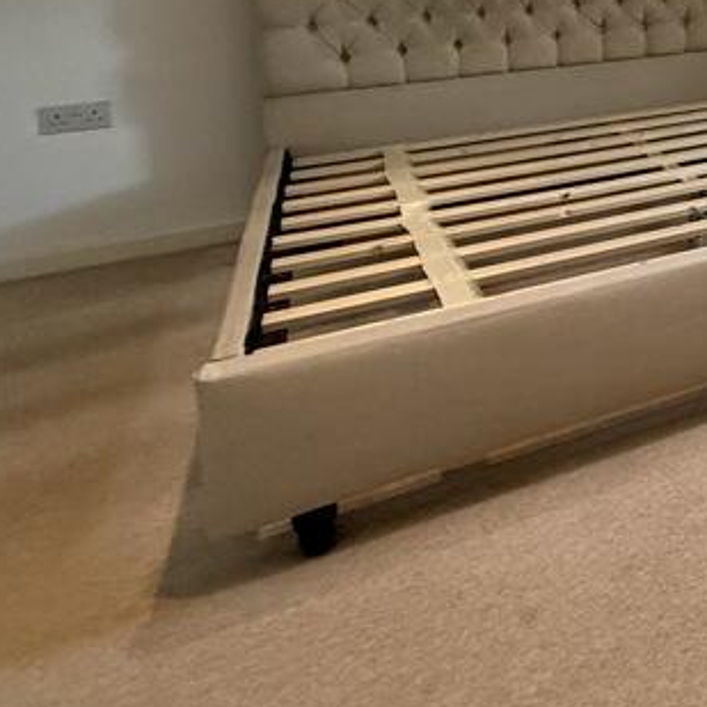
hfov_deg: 26.1
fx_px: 947
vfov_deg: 36.1
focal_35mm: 41
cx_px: 1123
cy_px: -30
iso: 160
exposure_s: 1/100
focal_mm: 2.22
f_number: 2.2
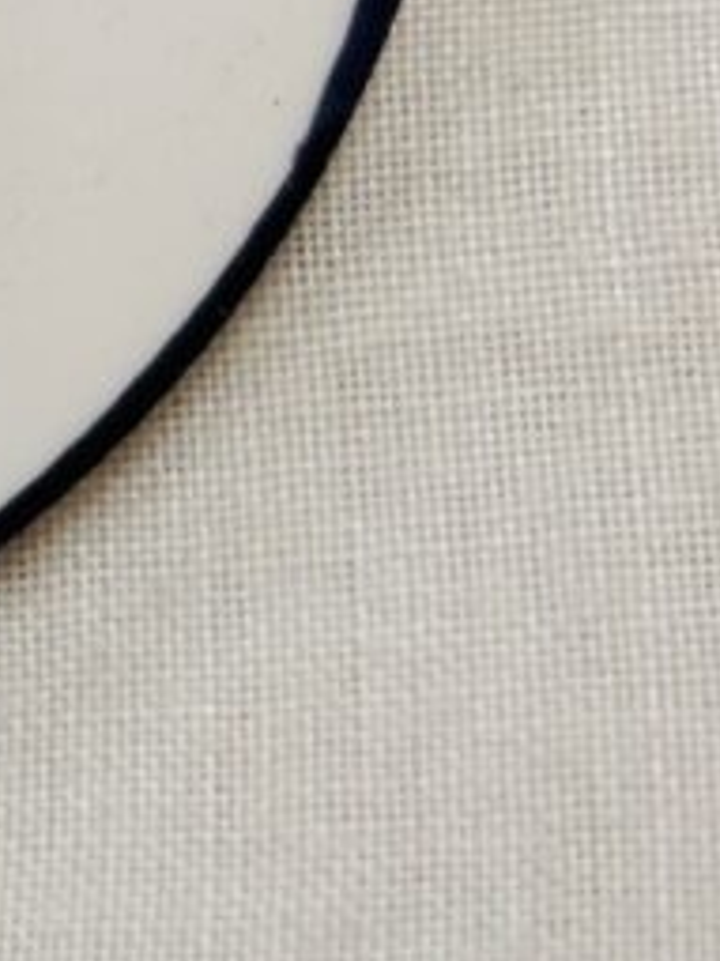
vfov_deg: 9.2
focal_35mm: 209
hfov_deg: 6.9
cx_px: -716
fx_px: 5801
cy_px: -437
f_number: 1.6
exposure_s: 1/50
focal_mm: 5.96
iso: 50
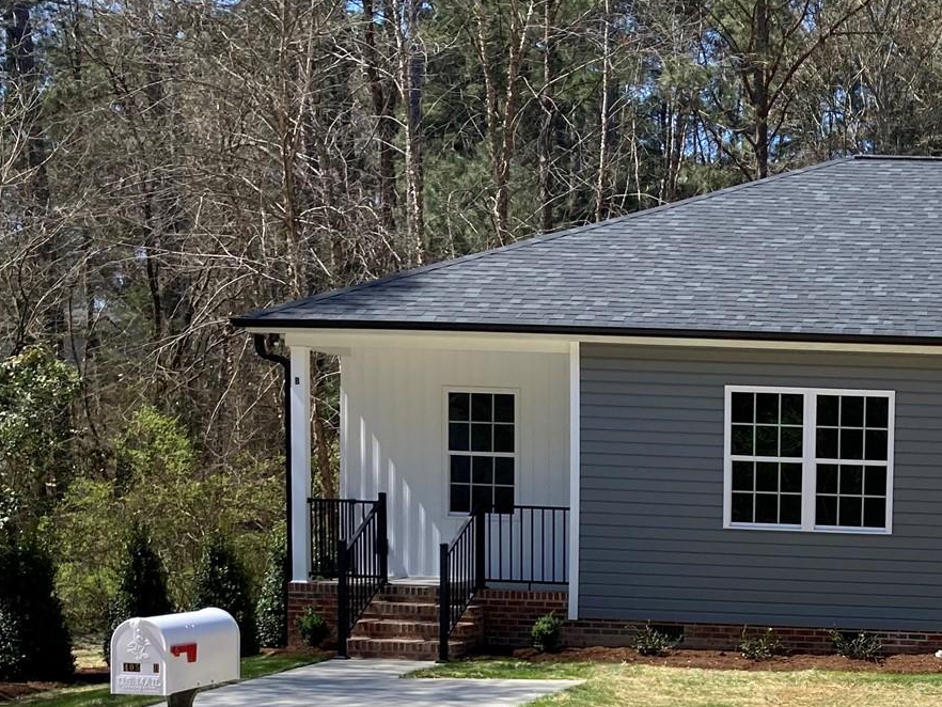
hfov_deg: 27.6
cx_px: 996
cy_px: 662
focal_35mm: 65
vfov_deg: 22.0
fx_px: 1769
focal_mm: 3.99
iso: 20
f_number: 1.8
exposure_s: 1/1621
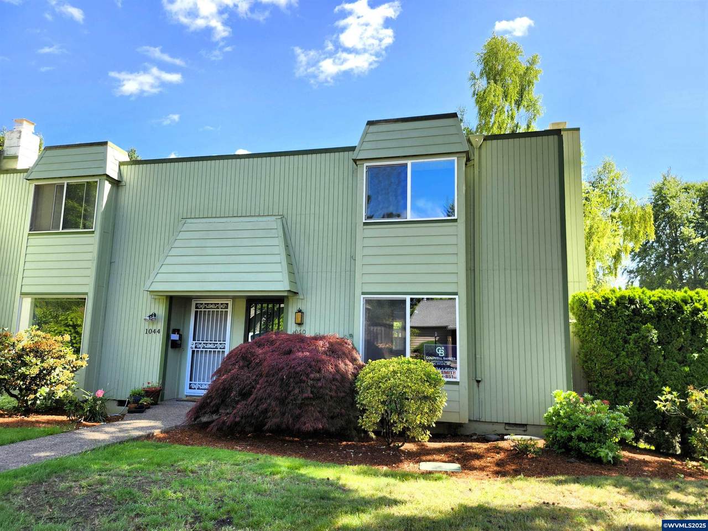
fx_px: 470
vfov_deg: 58.9
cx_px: 354
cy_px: 266
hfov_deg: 73.9
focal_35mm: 23
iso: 25
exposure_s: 1/628
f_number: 1.8
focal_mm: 5.54
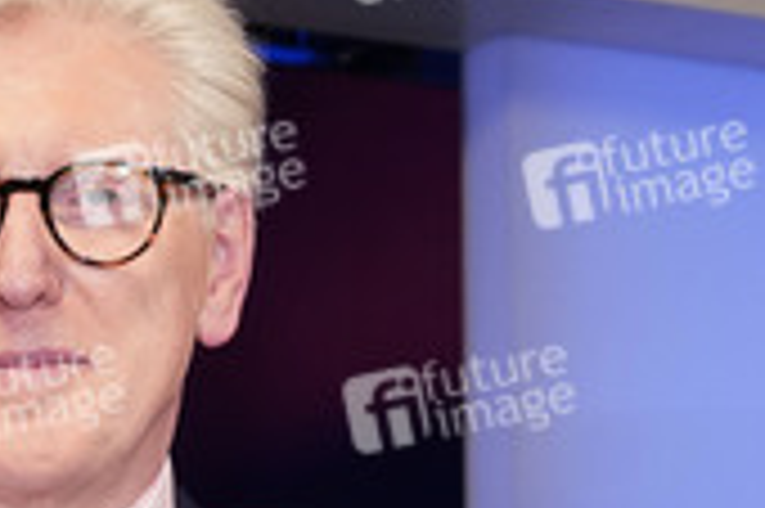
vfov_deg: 15.7
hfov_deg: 23.3
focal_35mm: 85
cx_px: 70
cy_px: 512
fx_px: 1804
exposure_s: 1/160
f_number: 5
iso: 2000
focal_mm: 32
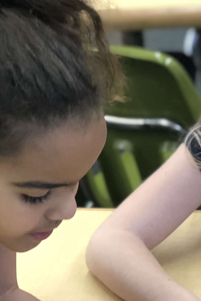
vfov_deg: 11.7
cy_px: 223
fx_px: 1465
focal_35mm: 175
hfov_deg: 7.7
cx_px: 307
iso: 160
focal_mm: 6.6
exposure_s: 1/30
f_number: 2.8
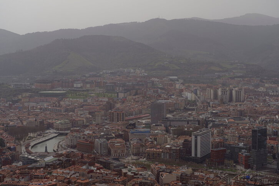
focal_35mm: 63
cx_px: 140
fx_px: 488
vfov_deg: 21.6
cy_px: 93
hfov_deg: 31.9
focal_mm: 63
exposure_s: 1/500
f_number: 8
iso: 100
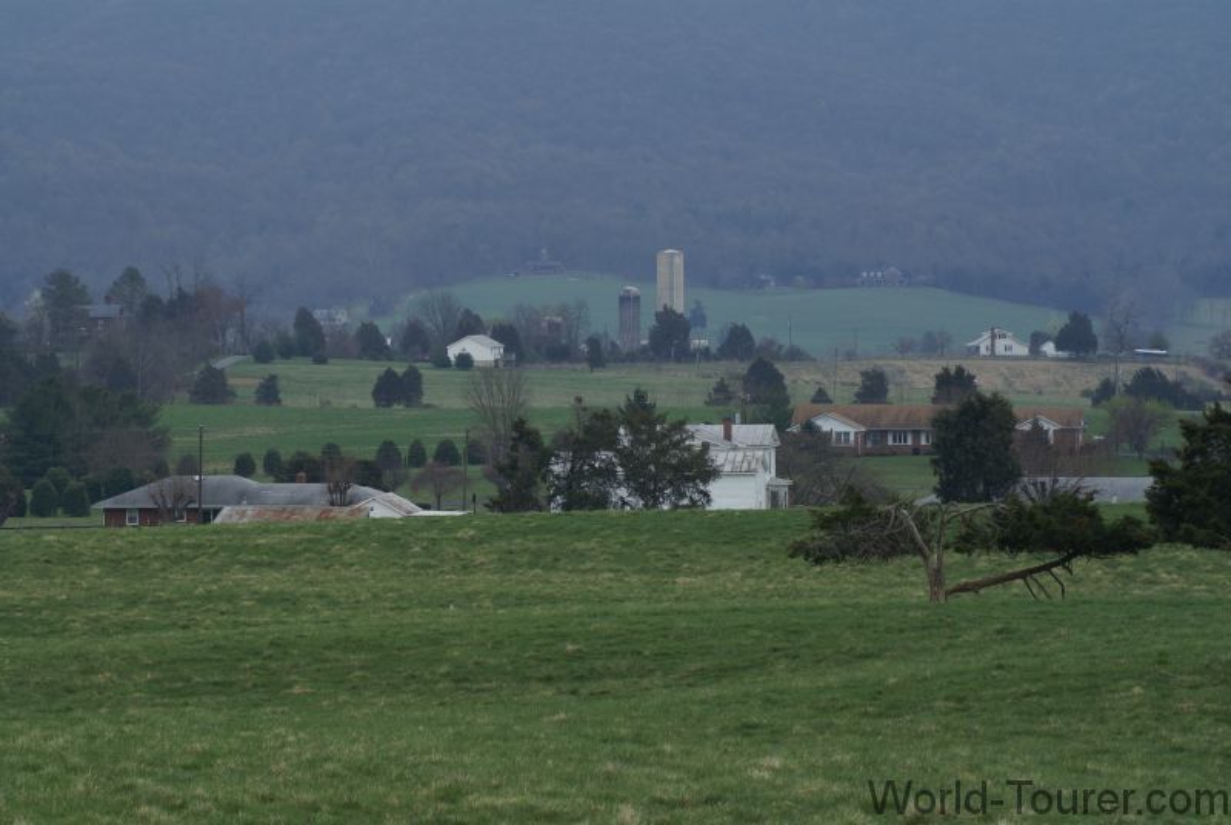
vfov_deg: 6.6
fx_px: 7191
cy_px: 412
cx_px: 616
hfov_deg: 9.8
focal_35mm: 210
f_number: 7.1
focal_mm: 140
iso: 100
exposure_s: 1/250
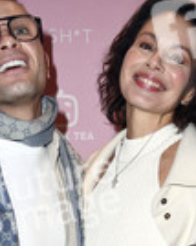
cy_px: 296
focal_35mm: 101
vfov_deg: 18.1
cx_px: 79
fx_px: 733
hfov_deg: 15.2
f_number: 5.6
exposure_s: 1/200
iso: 800
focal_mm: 36
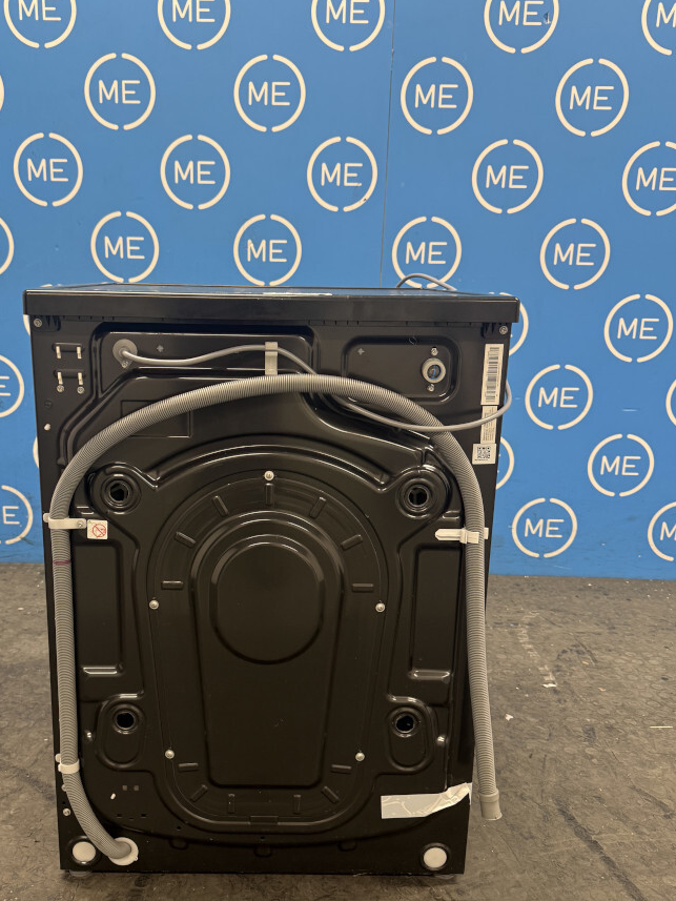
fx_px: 833
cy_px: 494
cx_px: 267
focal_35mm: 32
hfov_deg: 43.9
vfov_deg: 56.7
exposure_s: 1/50
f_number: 1.78
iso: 160
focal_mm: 6.76
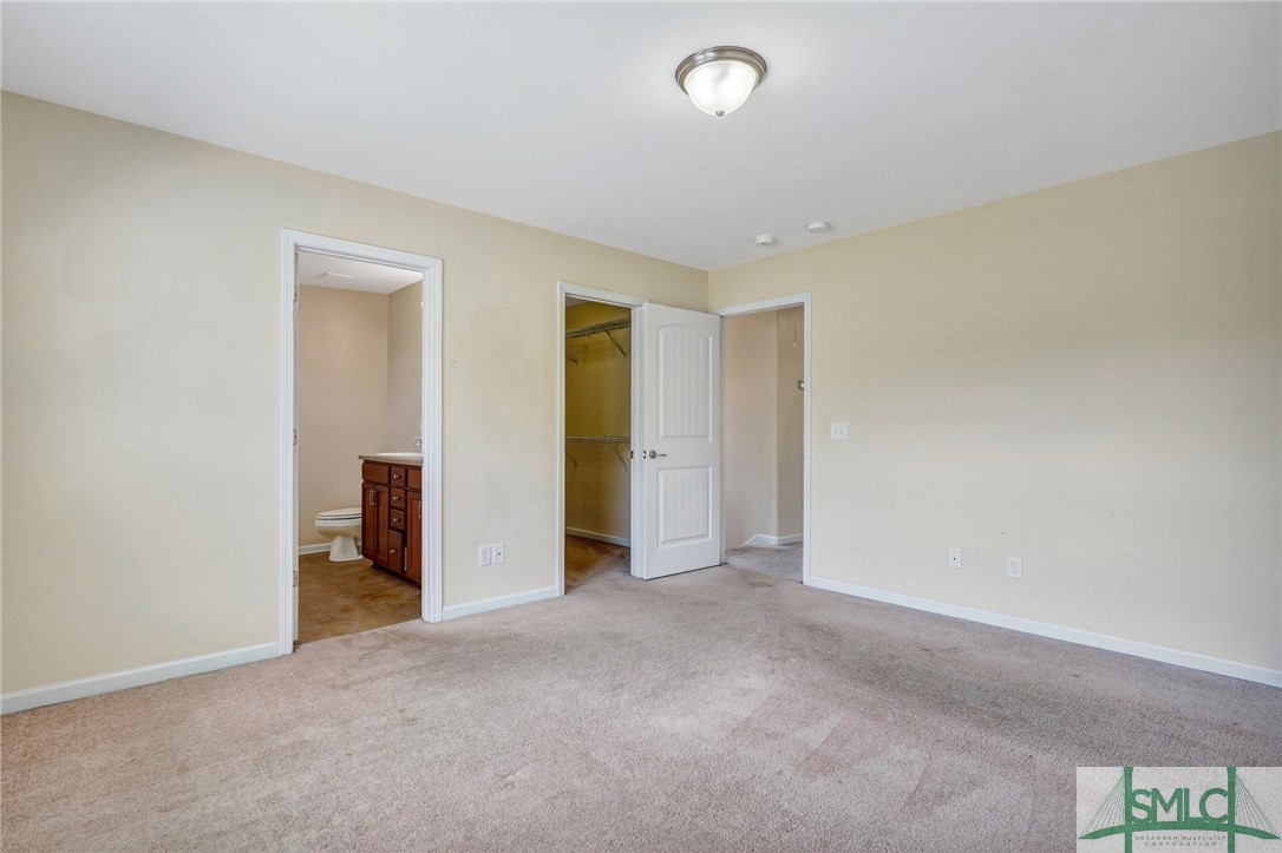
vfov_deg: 68.8
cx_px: 641
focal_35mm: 18
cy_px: 426
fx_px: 623
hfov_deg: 91.6
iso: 320
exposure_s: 1/40
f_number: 9
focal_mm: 17.5
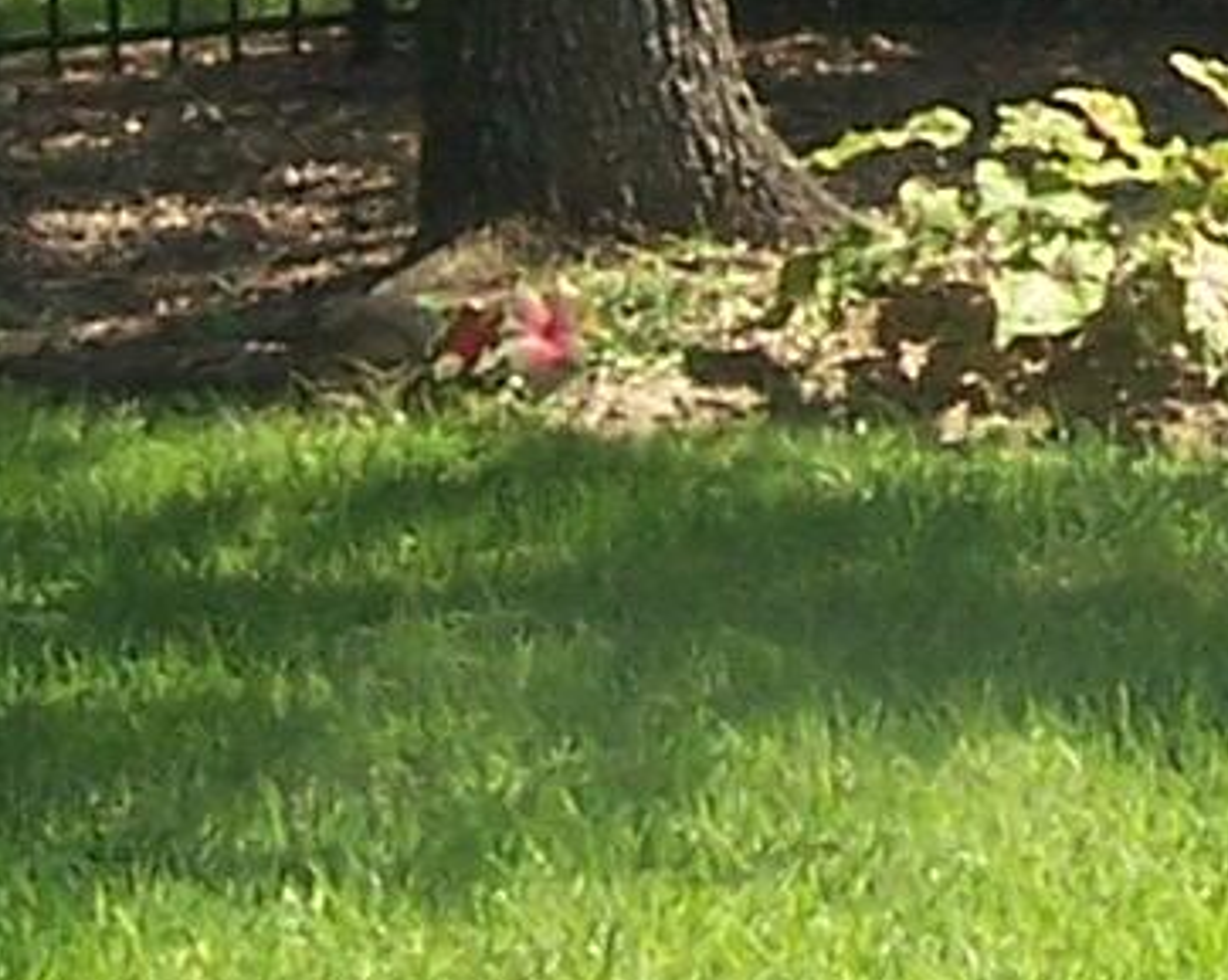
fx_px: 8534
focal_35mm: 235
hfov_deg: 8.1
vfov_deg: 6.5
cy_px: -353
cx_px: 1723
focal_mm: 5.6
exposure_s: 1/180
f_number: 5.6
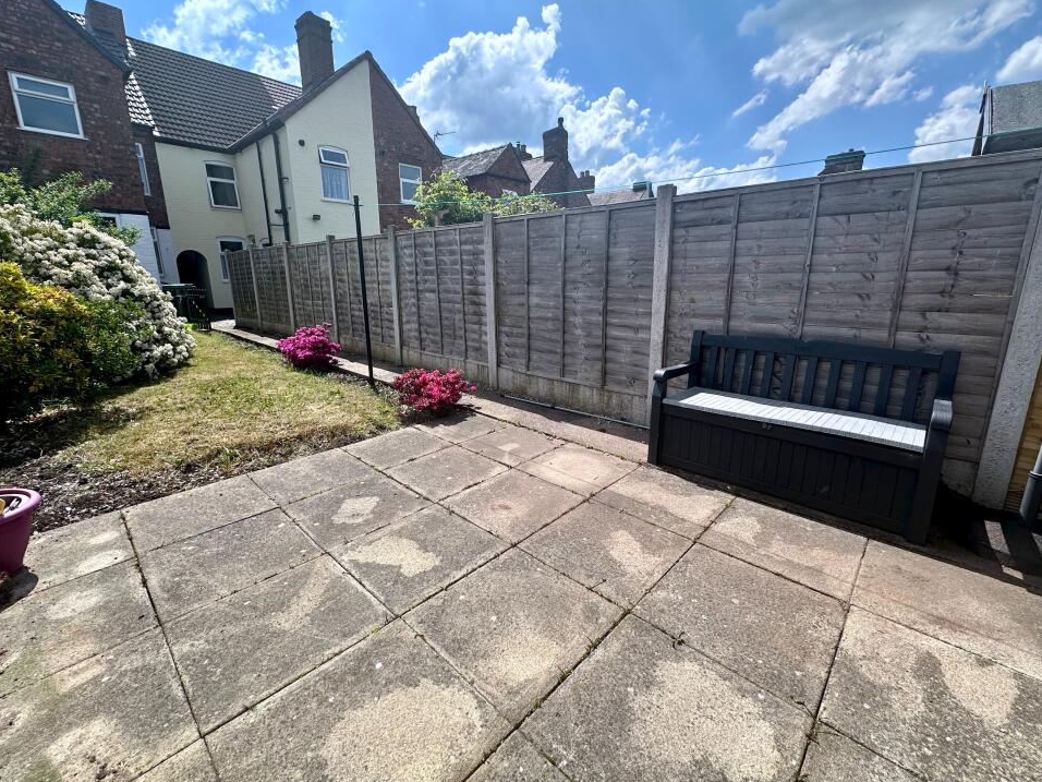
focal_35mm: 15
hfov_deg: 98.2
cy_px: 377
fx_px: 452
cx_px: 530
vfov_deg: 81.7
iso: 40
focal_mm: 2.22
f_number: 2.2
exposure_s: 1/1435
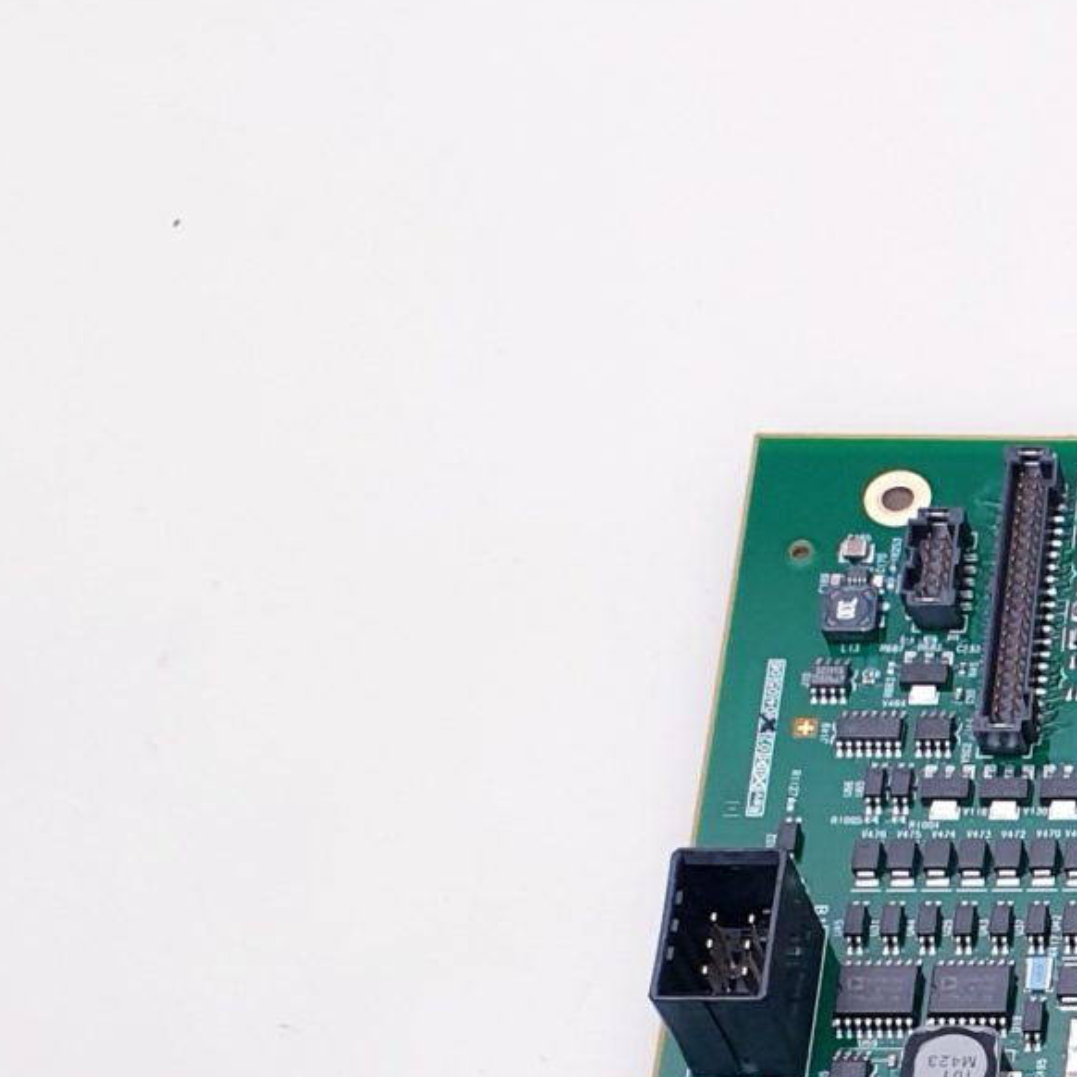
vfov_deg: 17.1
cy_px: 833
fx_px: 3555
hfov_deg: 15.5
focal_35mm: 101
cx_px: 1756
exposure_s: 1/50
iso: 80
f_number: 2.4
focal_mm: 4.3
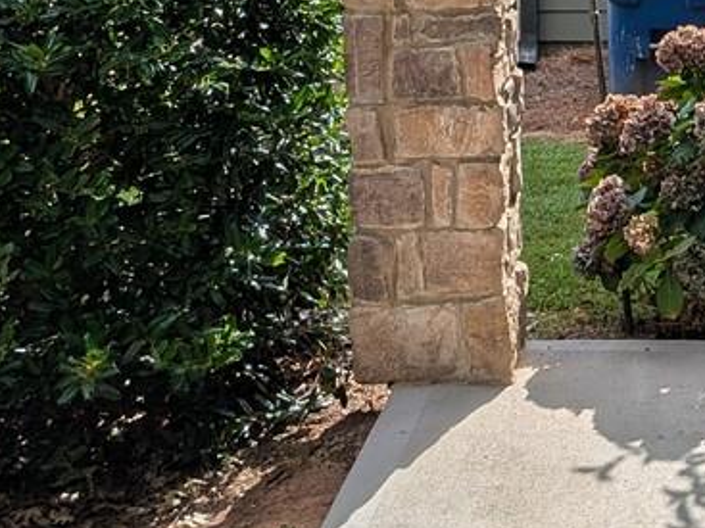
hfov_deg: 27.6
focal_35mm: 67
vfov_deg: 20.6
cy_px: -92
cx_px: 670
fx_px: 1364
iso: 37
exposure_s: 1/2058
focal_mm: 4.53
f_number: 1.7
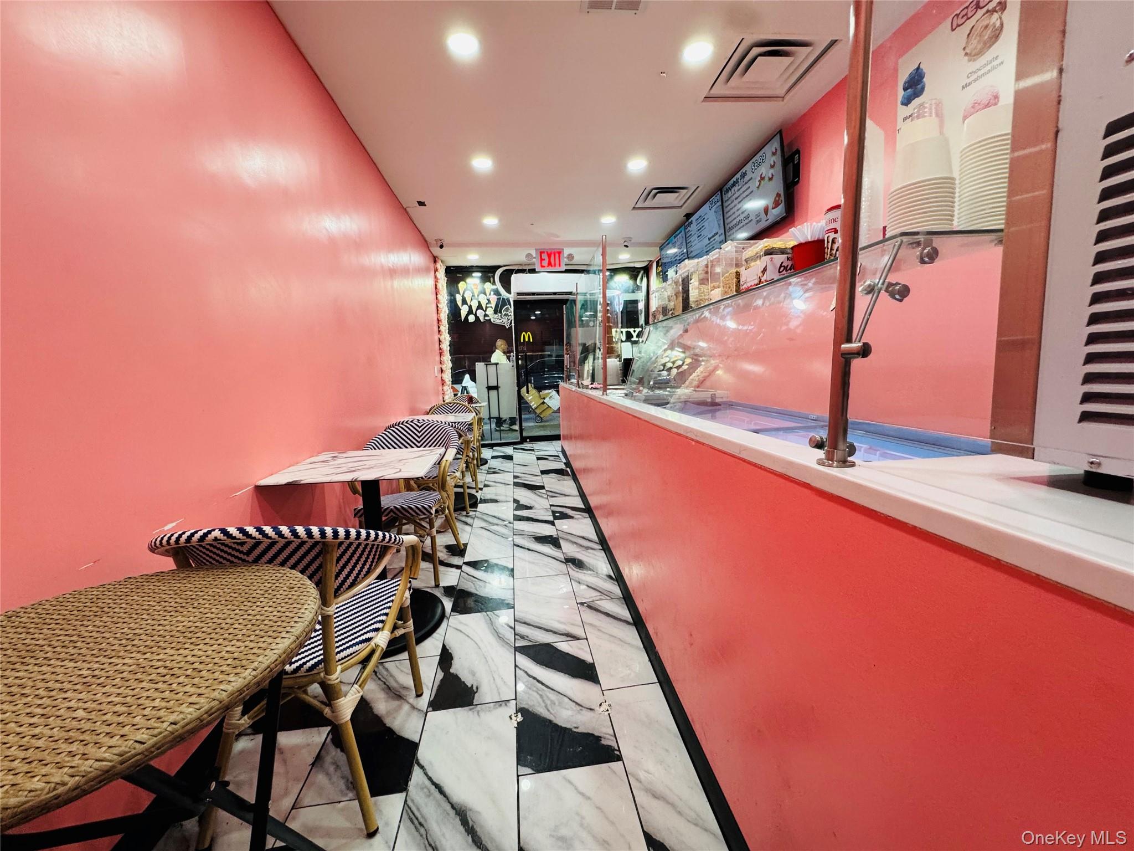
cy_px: 426
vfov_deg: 85.7
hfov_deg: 102.1
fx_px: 459
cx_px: 567
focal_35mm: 14
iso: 200
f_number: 2.2
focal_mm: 2.22
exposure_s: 1/120
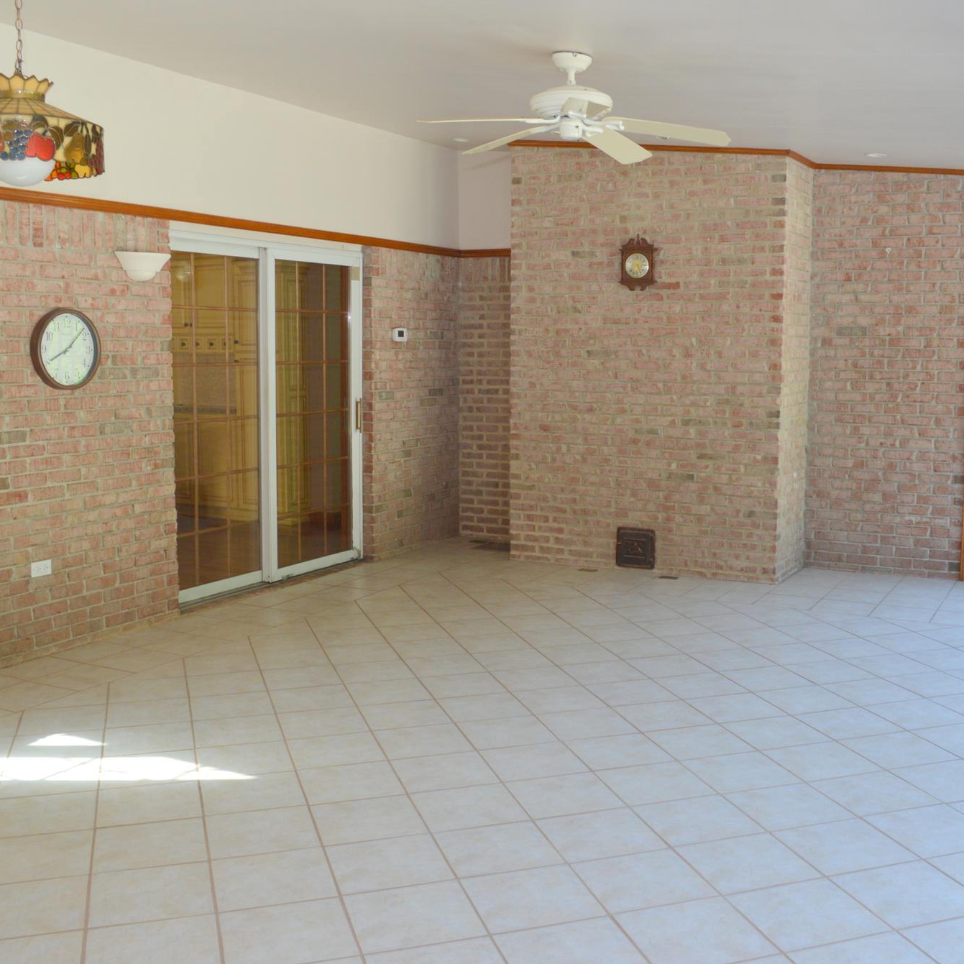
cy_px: 485
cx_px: 565
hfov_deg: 47.0
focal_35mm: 35
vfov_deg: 47.2
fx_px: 1103
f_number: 5
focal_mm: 18
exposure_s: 1/100
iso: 400
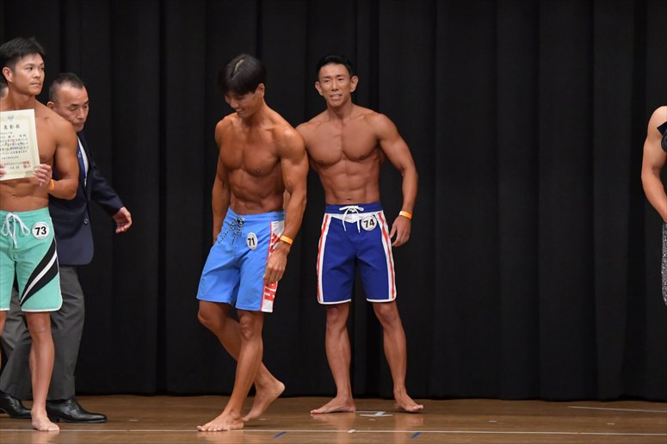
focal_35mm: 240
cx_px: 334
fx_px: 4445
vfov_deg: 5.7
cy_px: 222
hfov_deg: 8.6
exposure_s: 1/400
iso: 6400
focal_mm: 160
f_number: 5.6
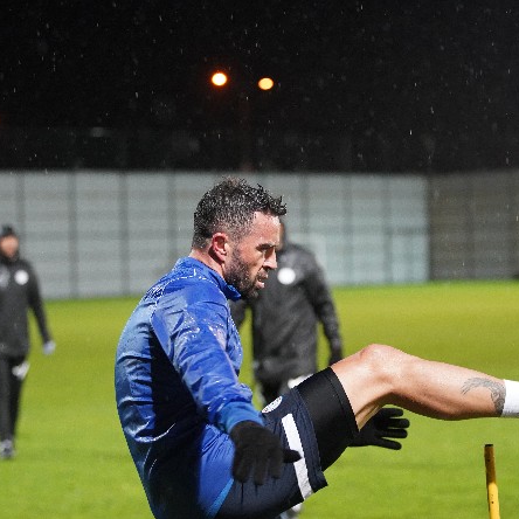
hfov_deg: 16.0
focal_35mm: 109
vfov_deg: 16.0
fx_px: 1849
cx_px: 242
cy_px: 260
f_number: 2.8
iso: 6400
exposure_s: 1/500
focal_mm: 85
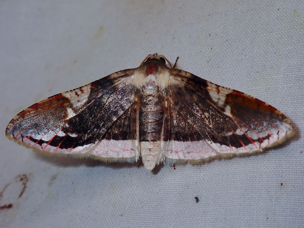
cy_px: 114
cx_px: 152
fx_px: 878
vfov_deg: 14.8
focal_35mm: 100
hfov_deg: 19.6
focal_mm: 18
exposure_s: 1/400
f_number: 6.3
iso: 100
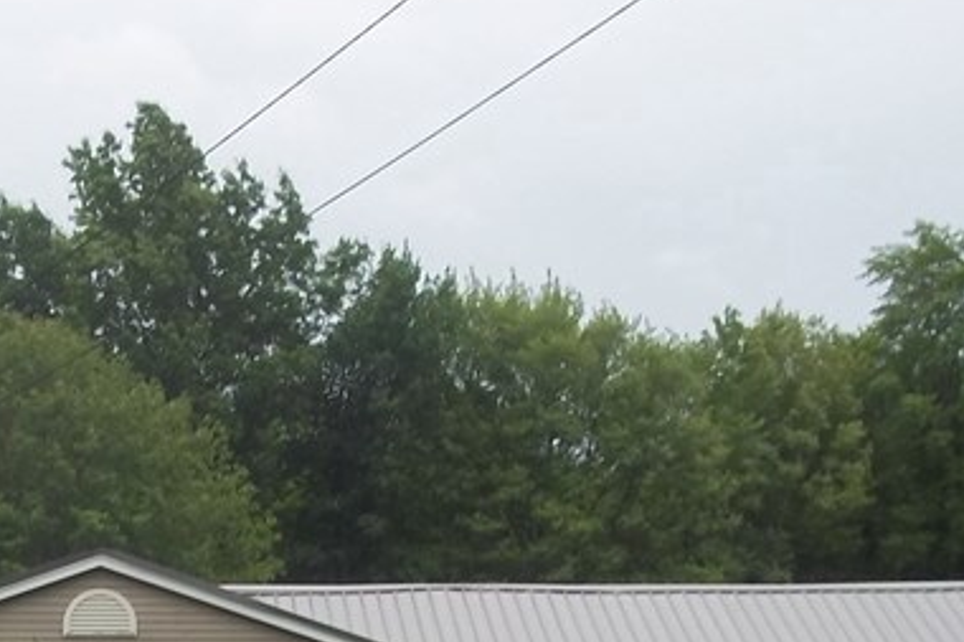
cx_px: 74
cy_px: 855
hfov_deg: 19.8
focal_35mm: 101
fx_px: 2703
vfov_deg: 13.0
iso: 80
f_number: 8
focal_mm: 6.5
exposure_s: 1/125
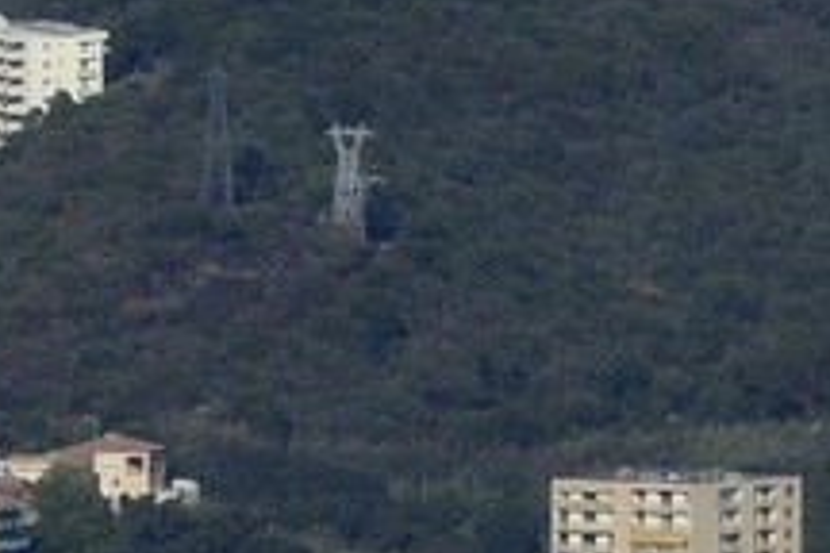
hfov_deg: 1.4
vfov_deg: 0.9
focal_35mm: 1481
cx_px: -1064
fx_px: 34143
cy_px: 1839
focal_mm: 200
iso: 400
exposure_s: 1/1000
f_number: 13
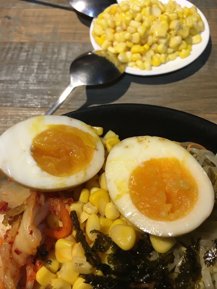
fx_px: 242
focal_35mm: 29
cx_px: 108
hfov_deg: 48.2
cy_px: 144
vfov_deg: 61.7
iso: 64
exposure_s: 1/30
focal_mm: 4.15
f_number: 2.2
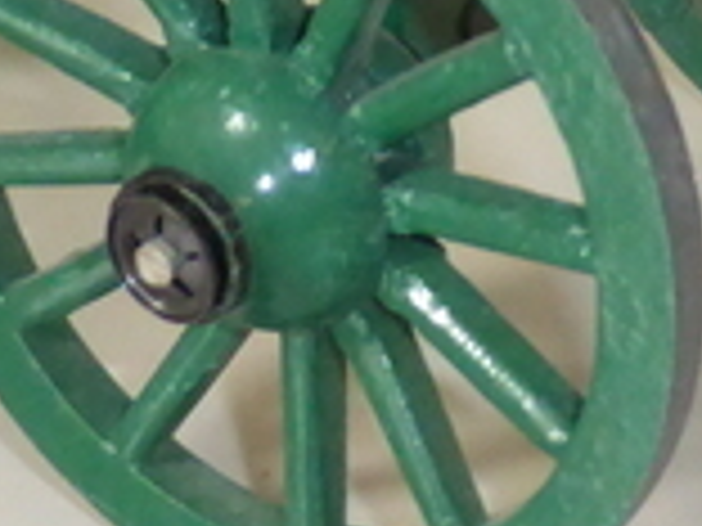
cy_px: -319
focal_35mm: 154
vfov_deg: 9.3
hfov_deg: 12.8
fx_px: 3123
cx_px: 315
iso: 500
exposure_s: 1/60
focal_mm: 4.3
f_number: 3.3
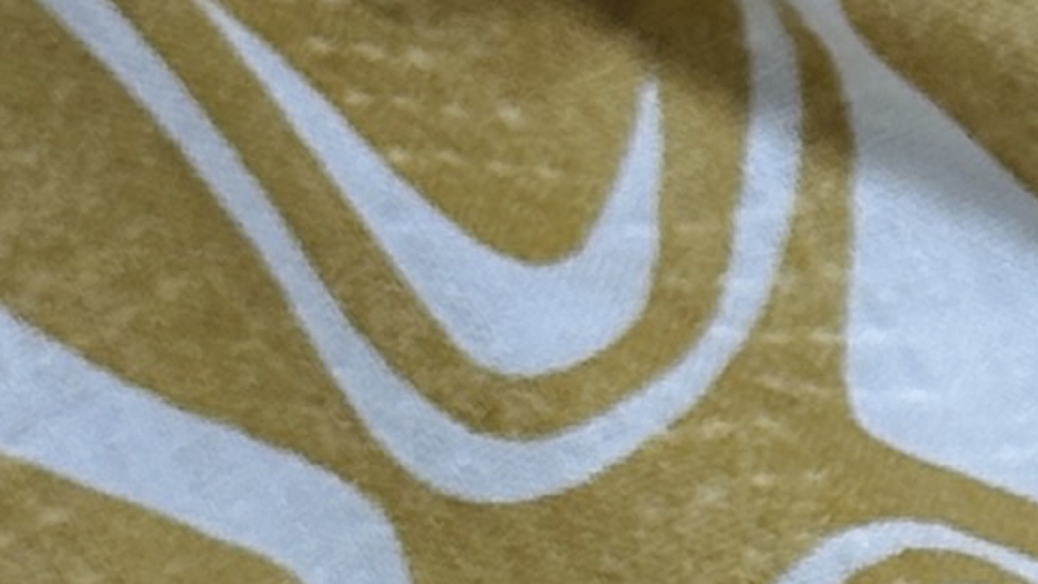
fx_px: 10571
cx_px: 2033
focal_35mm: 384
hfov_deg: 5.5
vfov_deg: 3.1
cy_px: 1387
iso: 50
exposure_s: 1/161
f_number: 1.78
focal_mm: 6.86
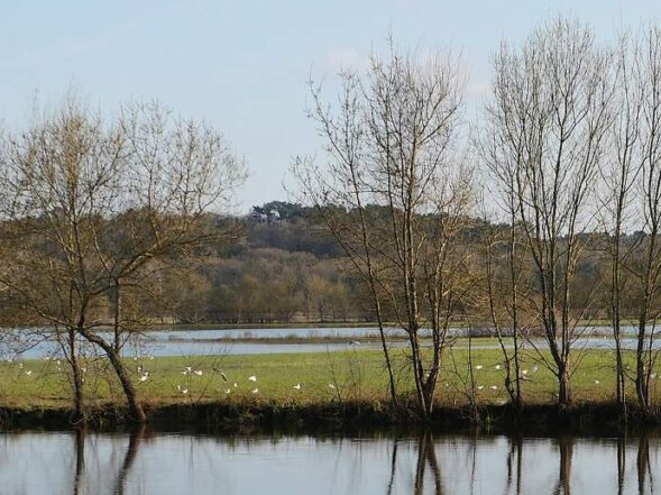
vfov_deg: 16.9
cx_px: 136
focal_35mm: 87
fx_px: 1660
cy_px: 361
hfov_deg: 22.2
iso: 200
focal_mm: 25
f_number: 4
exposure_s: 1/1000
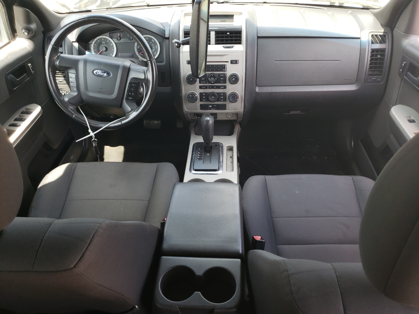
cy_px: 157
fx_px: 315
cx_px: 210
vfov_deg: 53.1
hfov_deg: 67.3
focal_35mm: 26
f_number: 1.5
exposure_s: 1/122
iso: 50
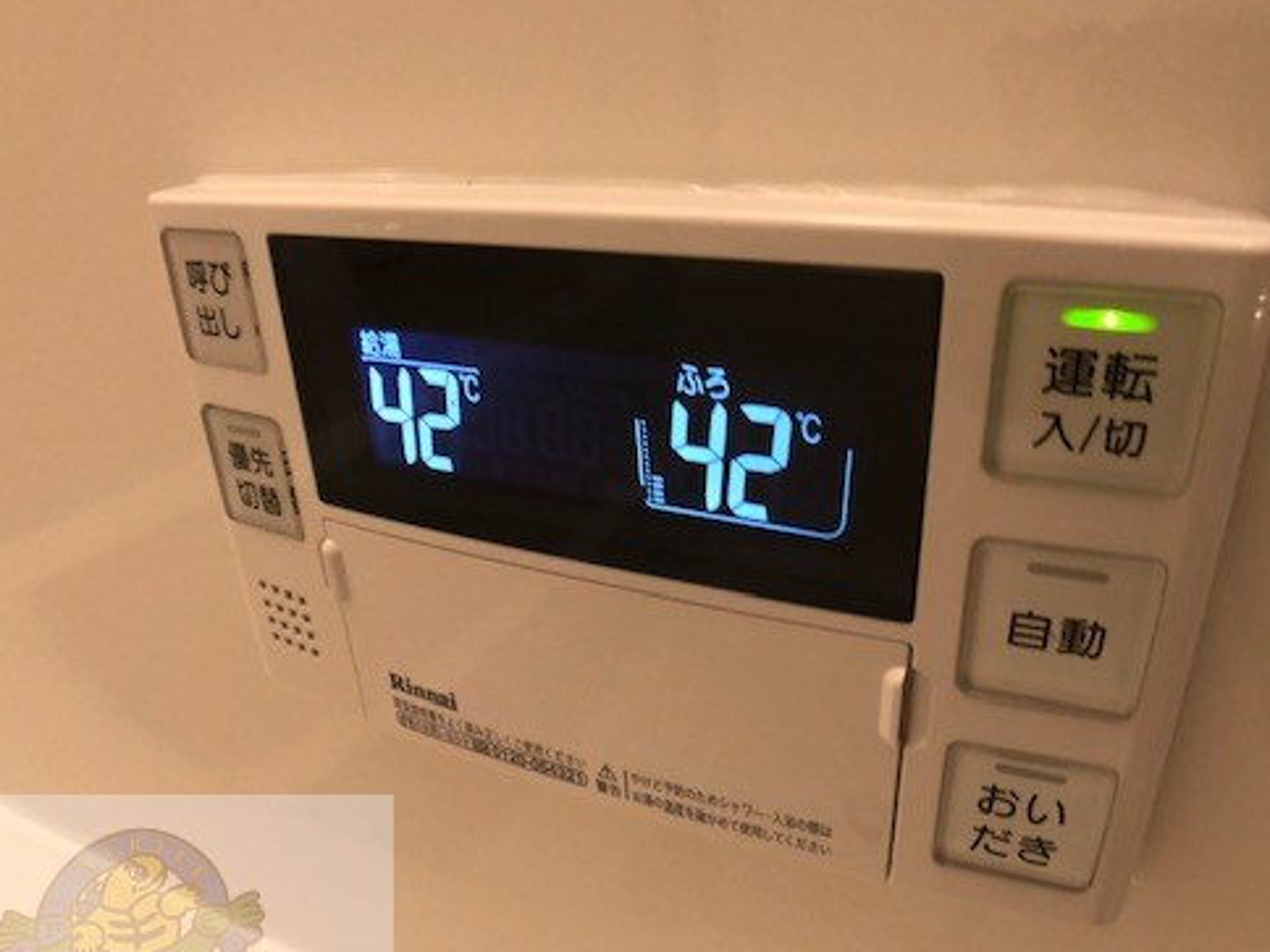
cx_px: 729
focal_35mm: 37
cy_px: 490
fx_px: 1357
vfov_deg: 38.7
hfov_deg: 50.0
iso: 40
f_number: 1.8
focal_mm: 4
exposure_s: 1/15
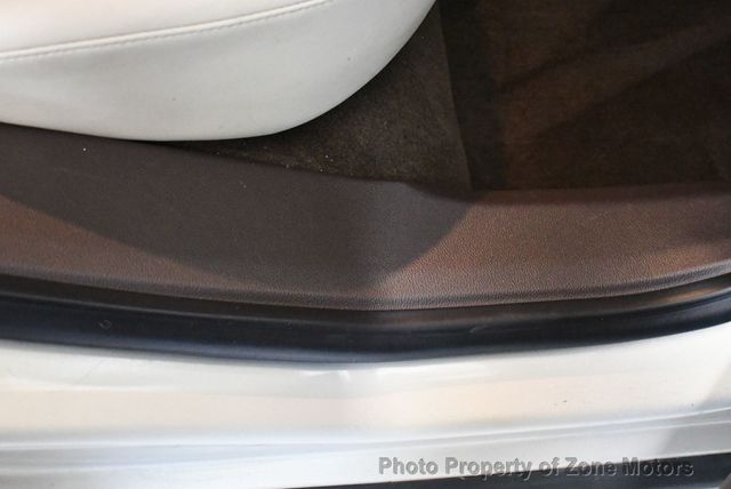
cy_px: 244
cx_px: 366
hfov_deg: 35.6
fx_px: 1138
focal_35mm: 56
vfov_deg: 24.2
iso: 9000
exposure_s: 1/60
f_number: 4.2
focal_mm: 28
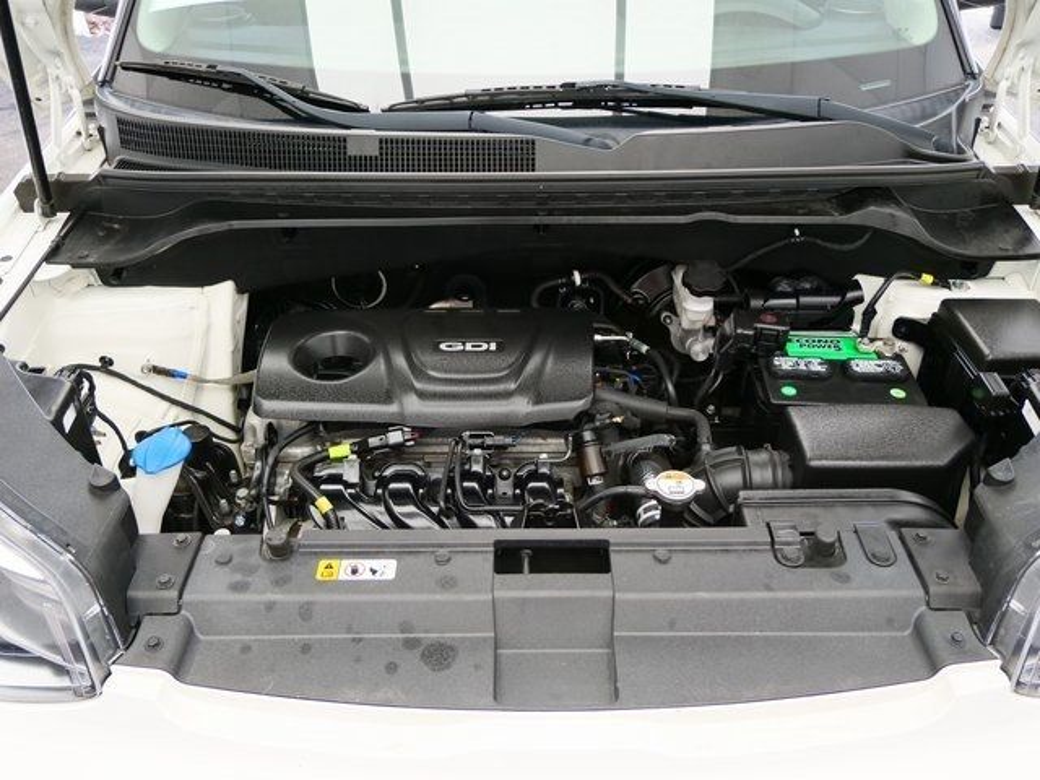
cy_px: 390
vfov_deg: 46.8
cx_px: 520
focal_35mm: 30
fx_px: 901
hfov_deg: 60.0
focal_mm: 15
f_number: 3.7
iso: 400
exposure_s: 1/60
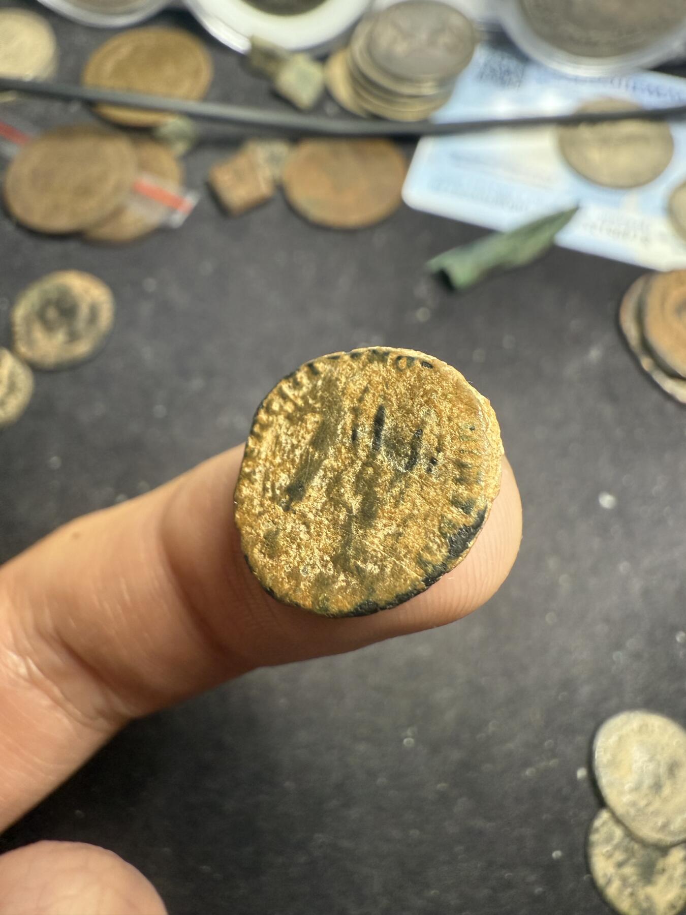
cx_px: 343
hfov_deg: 56.8
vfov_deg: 71.6
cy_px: 458
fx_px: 634
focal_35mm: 24
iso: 400
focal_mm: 2.22
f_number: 2.2
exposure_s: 1/85
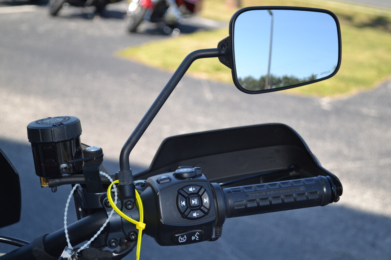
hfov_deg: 29.2
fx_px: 749
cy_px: 130
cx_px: 196
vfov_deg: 19.7
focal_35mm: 69
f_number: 5.3
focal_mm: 46
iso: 100
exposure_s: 1/160
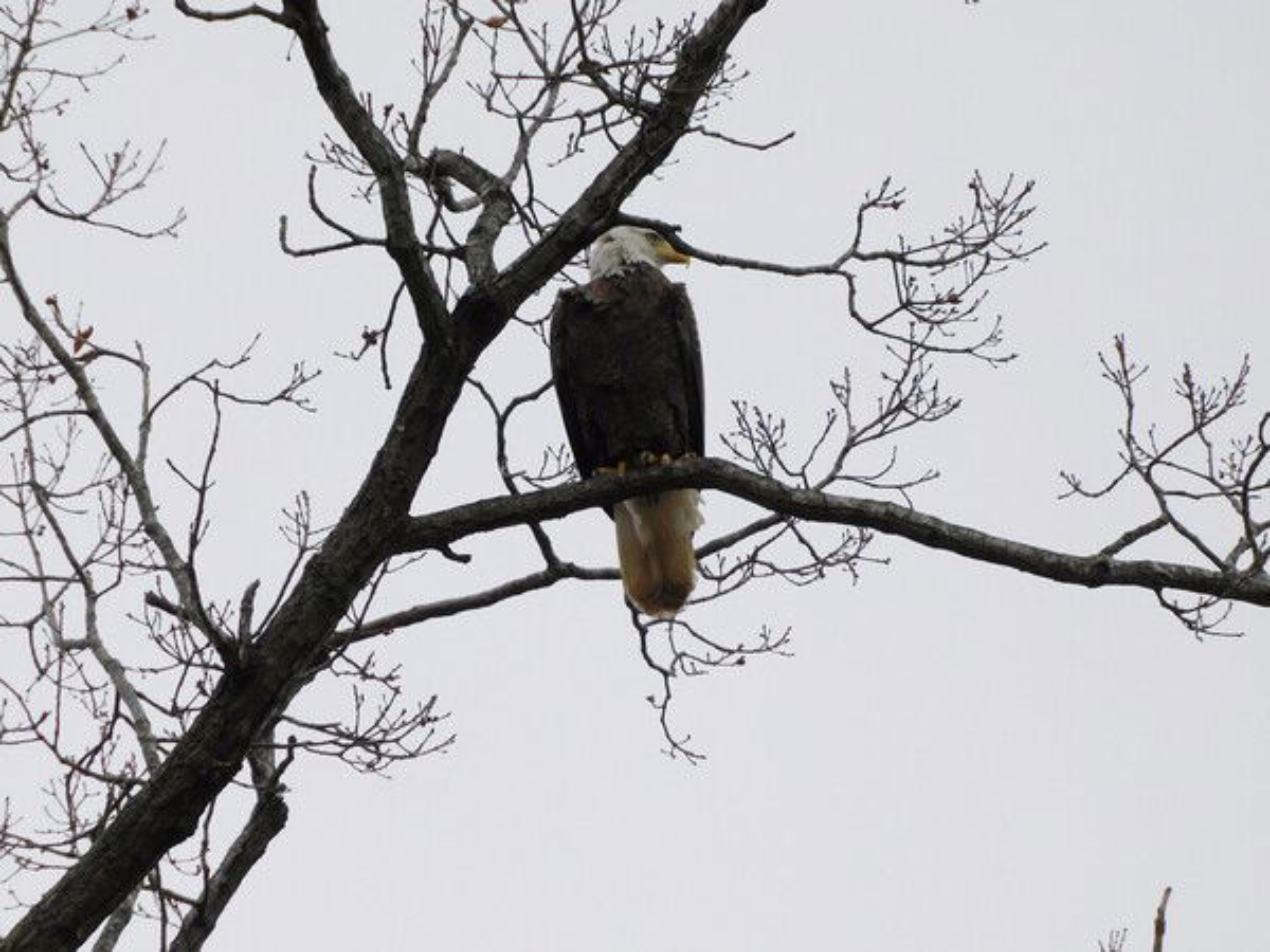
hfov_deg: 2.8
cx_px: 635
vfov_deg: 2.1
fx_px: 25682
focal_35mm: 700
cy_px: 476
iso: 125
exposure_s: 1/500
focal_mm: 125.4
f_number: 5.6
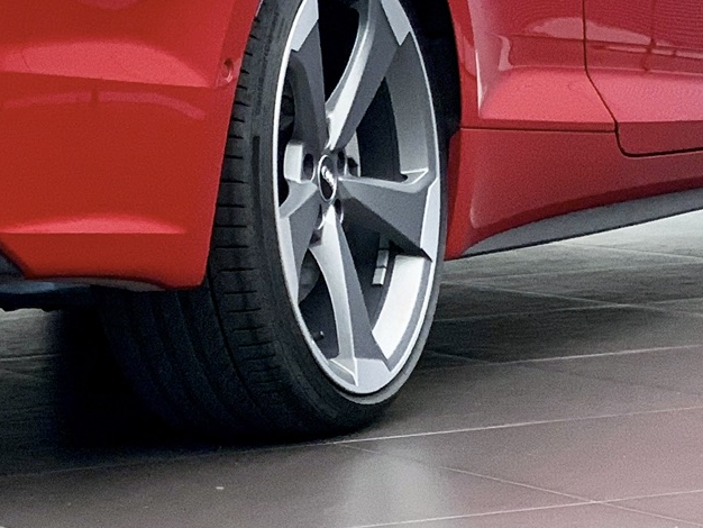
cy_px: -22
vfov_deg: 8.7
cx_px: -40
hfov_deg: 11.5
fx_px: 3454
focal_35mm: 170
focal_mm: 6
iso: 125
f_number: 2.4
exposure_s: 1/100
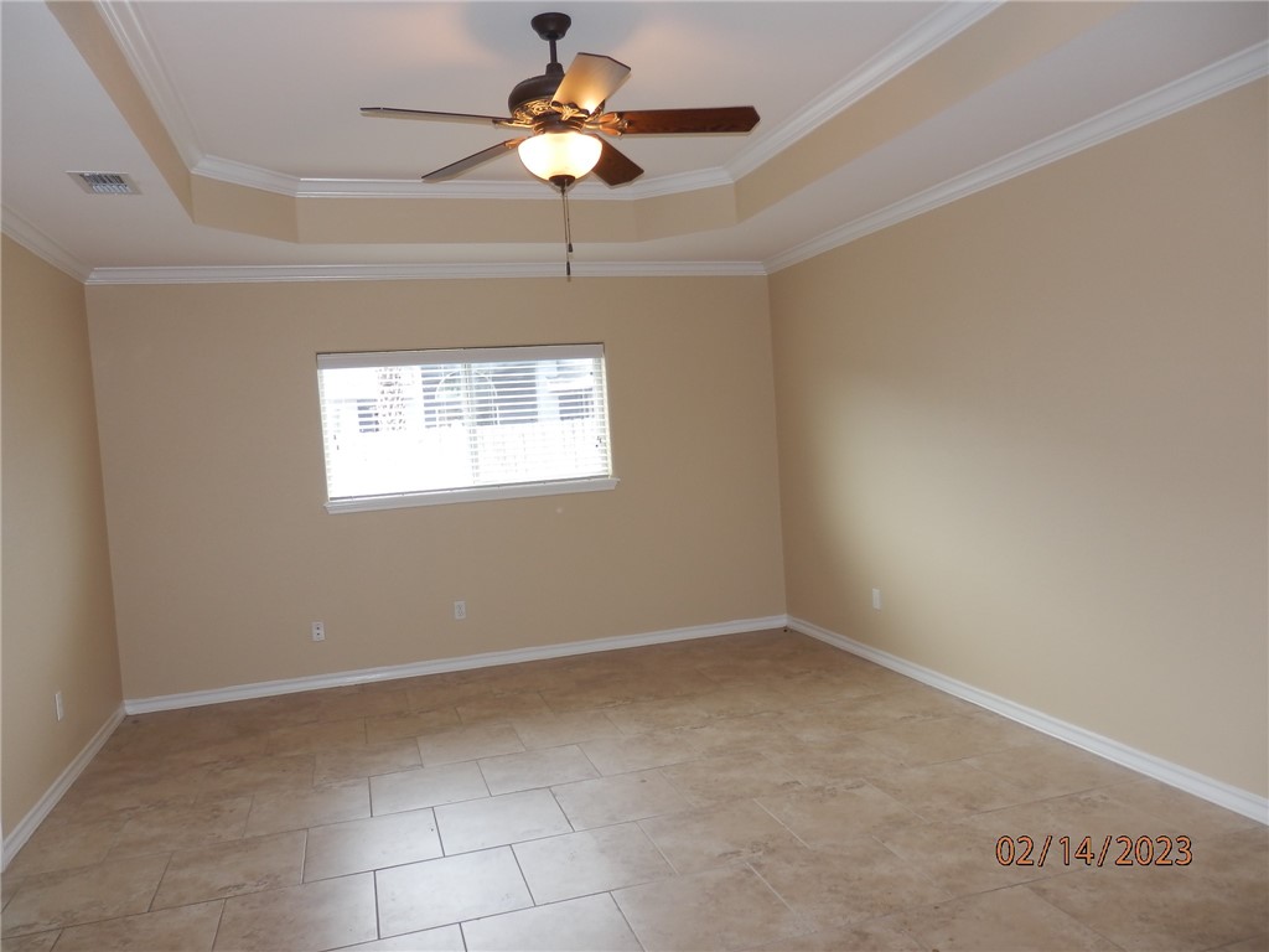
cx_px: 634
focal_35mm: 25
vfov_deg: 54.9
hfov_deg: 69.4
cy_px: 476
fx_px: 916
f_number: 3
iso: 80
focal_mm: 4.5
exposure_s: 1/40
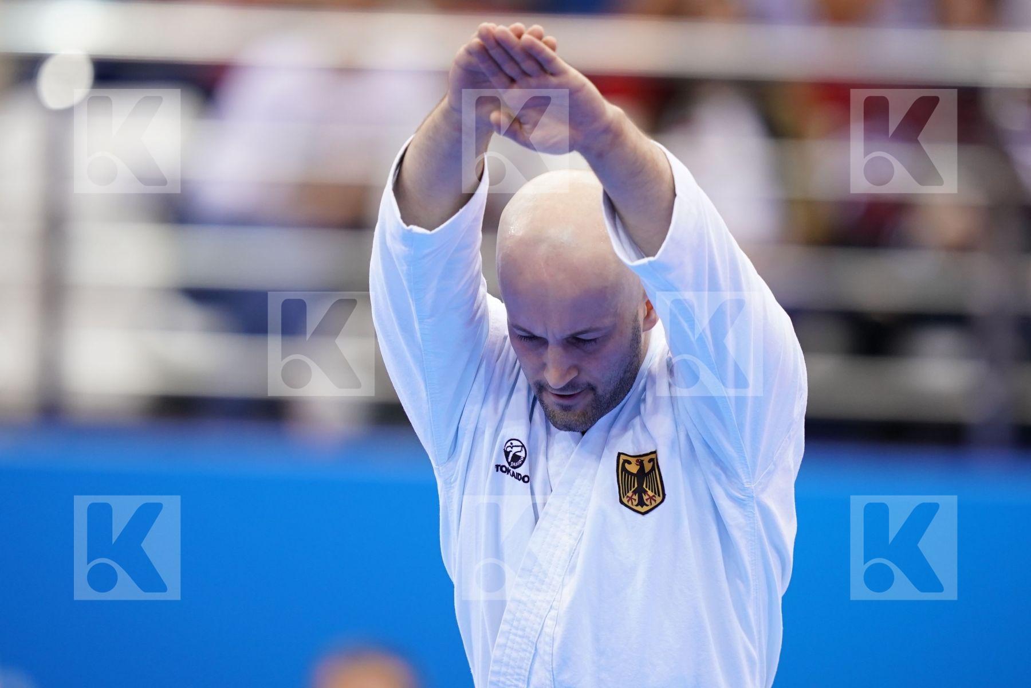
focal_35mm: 600
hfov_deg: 3.4
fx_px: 17182
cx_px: 516
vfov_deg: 2.3
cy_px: 344
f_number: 2.8
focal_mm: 400
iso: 1000
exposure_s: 1/500
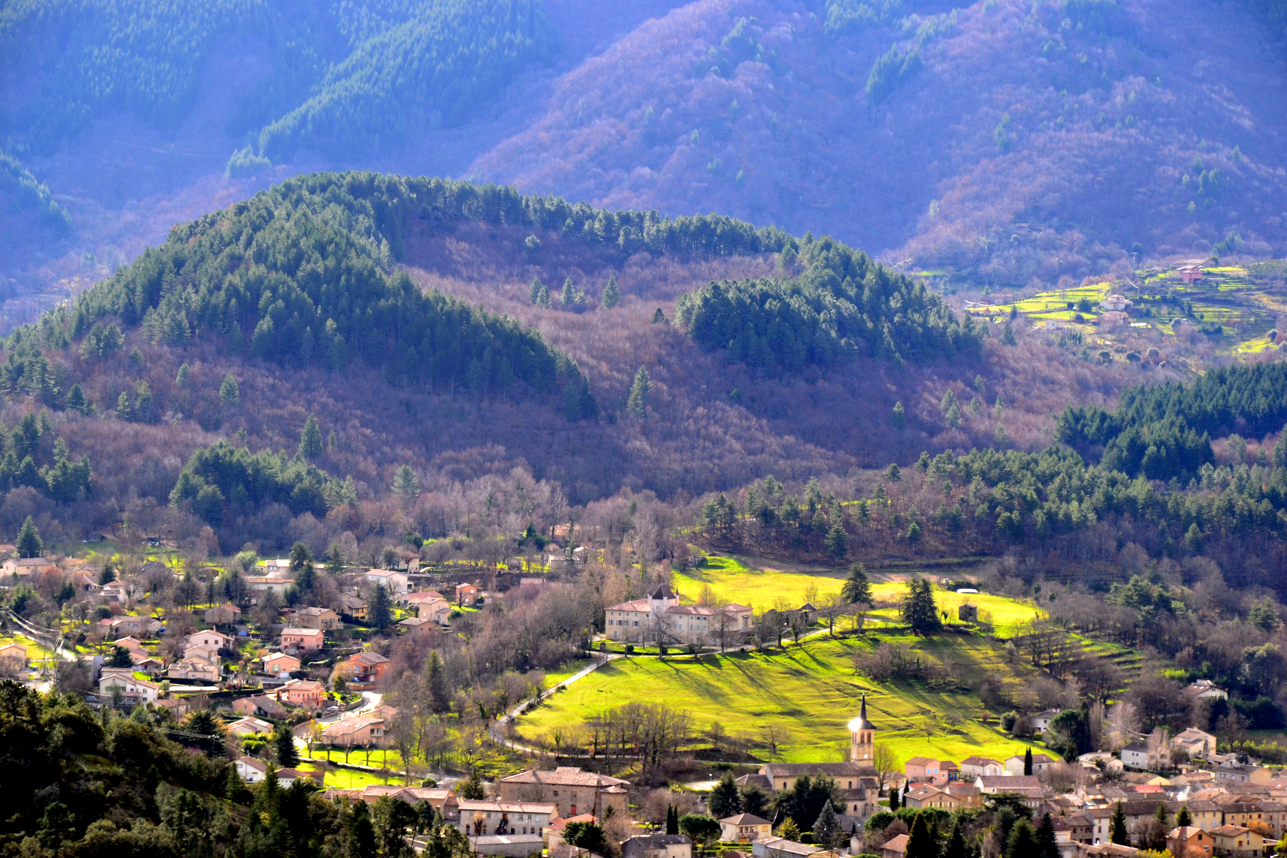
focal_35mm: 158
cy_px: 429
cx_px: 644
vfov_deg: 8.7
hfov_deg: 13.0
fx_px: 5630
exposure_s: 1/200
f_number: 10
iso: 400
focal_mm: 105
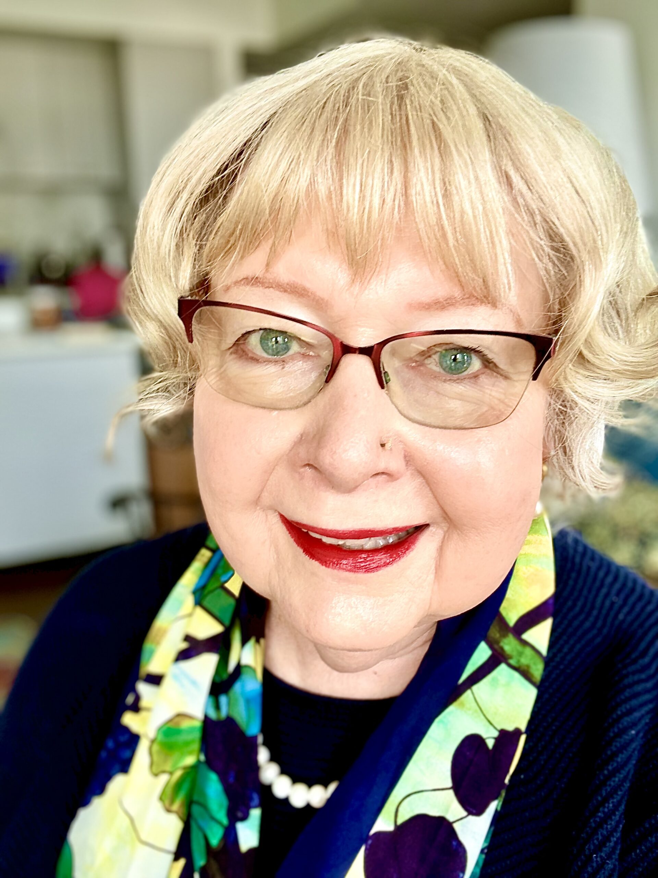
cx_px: 329
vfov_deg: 60.0
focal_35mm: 30
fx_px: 760
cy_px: 439
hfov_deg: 46.8
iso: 64
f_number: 1.9
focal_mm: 2.69
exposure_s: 1/121
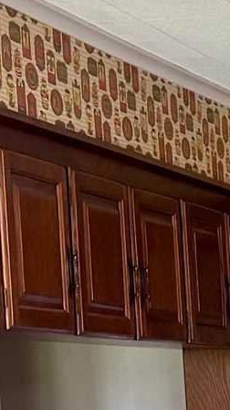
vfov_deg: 11.5
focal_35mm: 179
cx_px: 727
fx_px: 1944
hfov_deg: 6.2
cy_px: 647
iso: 125
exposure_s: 1/60
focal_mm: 6.76
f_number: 1.78
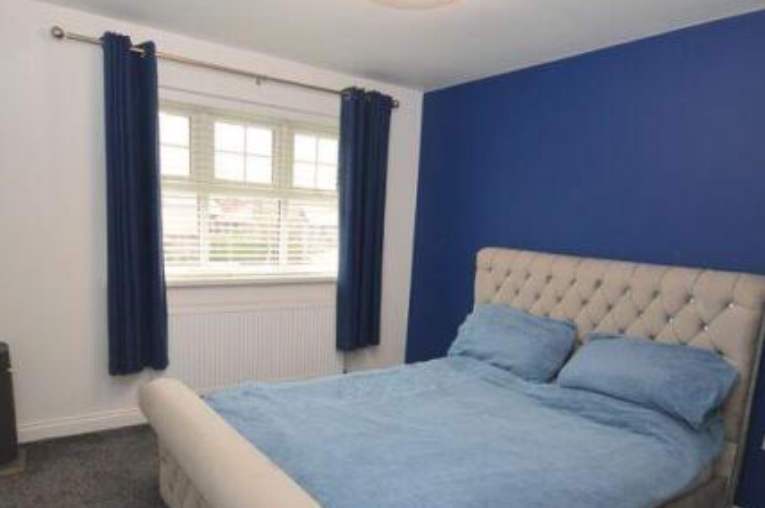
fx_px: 488
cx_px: 352
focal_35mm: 23
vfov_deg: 54.3
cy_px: 320
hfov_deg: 76.0
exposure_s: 1/60
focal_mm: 10
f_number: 4
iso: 640
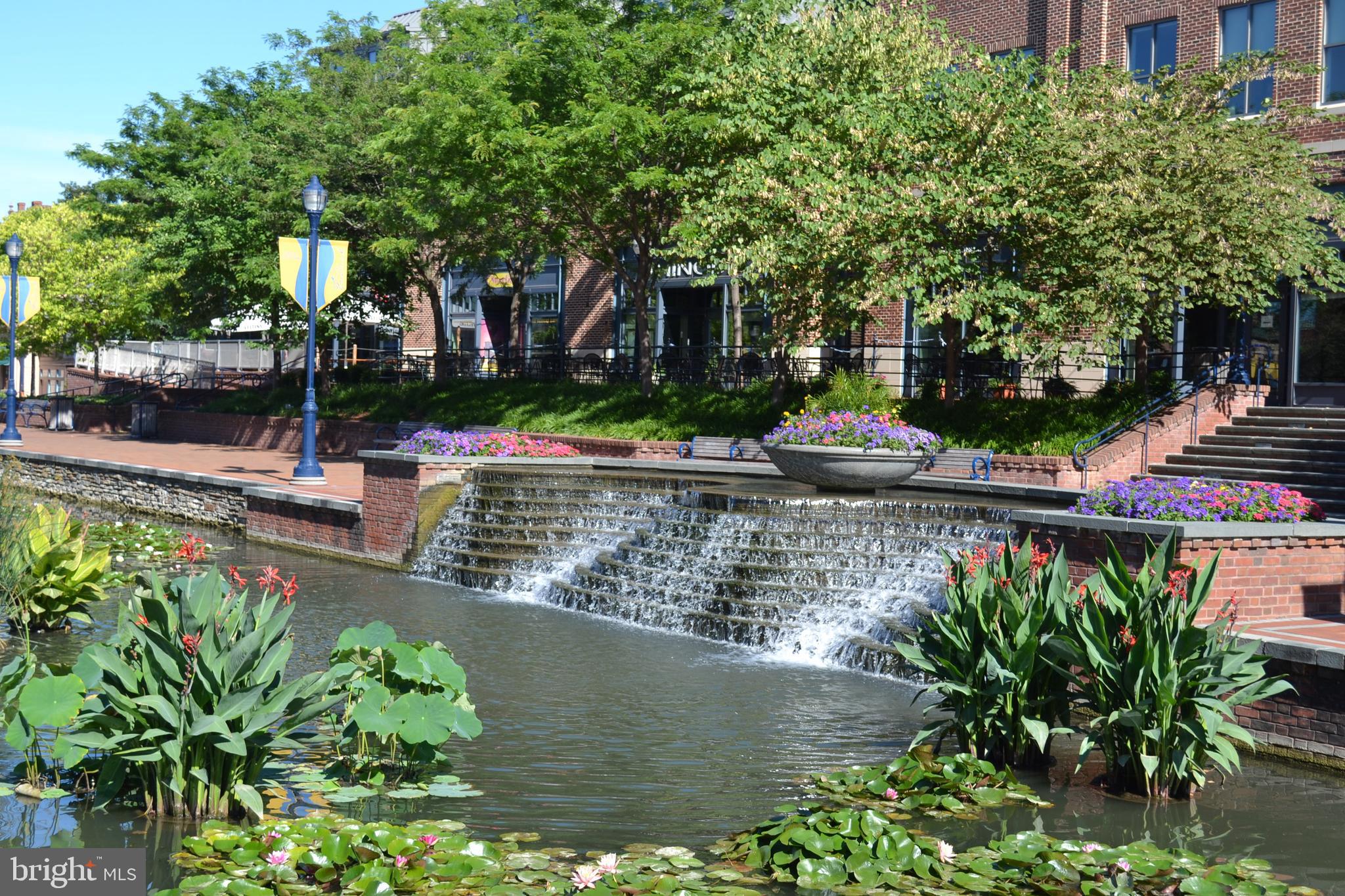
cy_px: 448
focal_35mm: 51
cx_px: 672
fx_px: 1905
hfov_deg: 38.9
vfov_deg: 26.5
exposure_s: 1/200
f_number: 7.1
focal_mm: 34
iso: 100
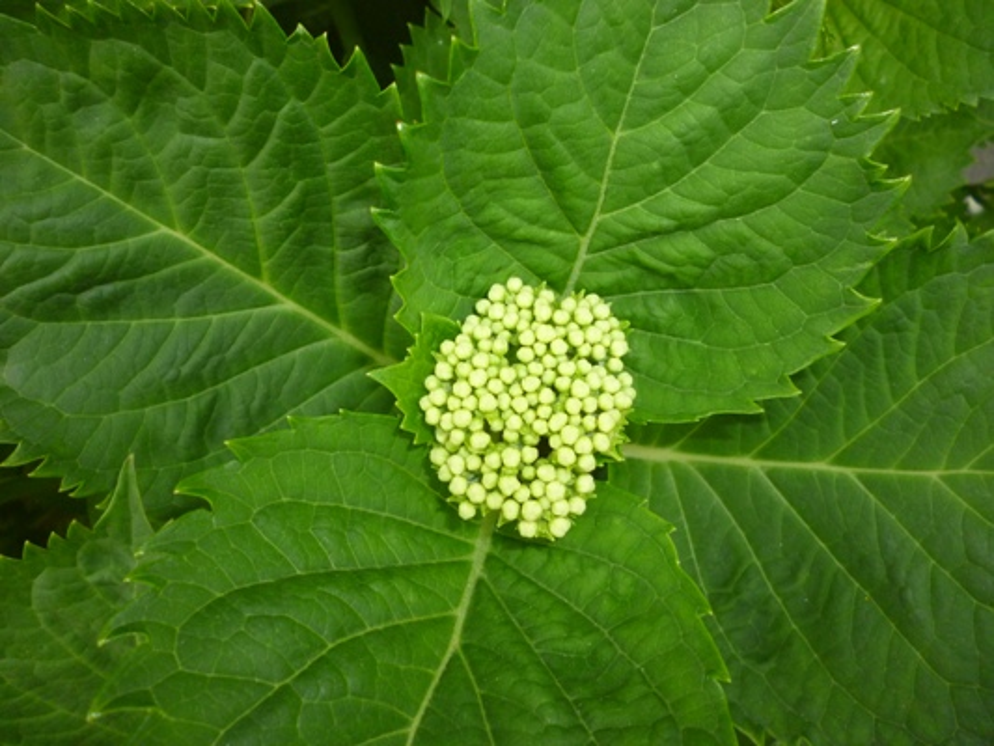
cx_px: 497
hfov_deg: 63.4
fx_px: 804
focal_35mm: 28
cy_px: 373
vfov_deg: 49.8
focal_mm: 5
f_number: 3.1
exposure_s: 1/60
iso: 200
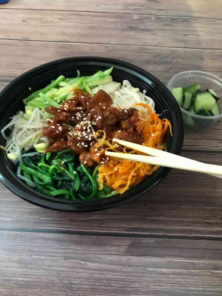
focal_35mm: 28
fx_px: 239
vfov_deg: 63.4
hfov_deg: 49.8
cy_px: 148
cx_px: 111
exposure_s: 1/7
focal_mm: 3.99
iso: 80
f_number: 1.8
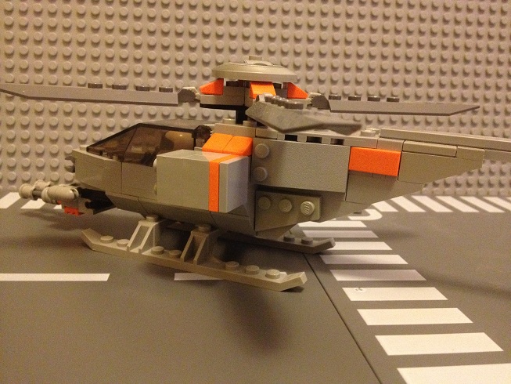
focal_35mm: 35
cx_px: 256
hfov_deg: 52.6
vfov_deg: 40.7
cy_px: 192
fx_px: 517
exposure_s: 1/15
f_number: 2.4
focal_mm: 4.28
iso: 500
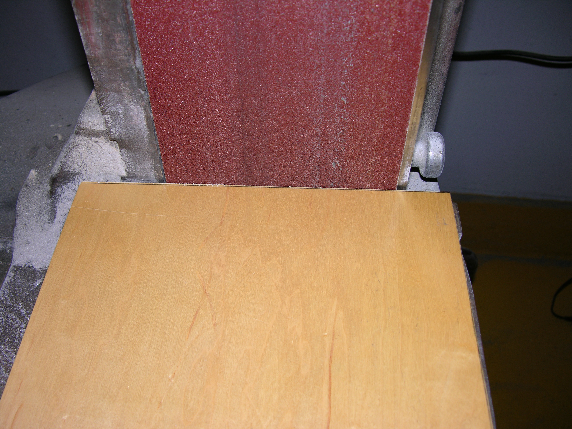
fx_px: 578
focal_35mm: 35
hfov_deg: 52.6
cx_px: 286
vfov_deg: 40.7
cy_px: 214
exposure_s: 1/60.1
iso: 50
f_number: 2.8
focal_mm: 8.9
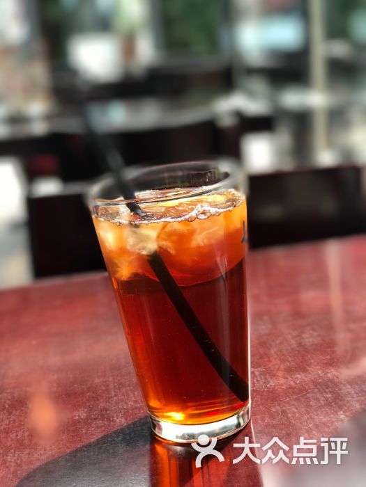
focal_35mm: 57
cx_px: 183
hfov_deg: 25.7
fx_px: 804
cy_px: 244
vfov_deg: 33.8
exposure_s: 1/50
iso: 25
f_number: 2.8
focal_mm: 6.6
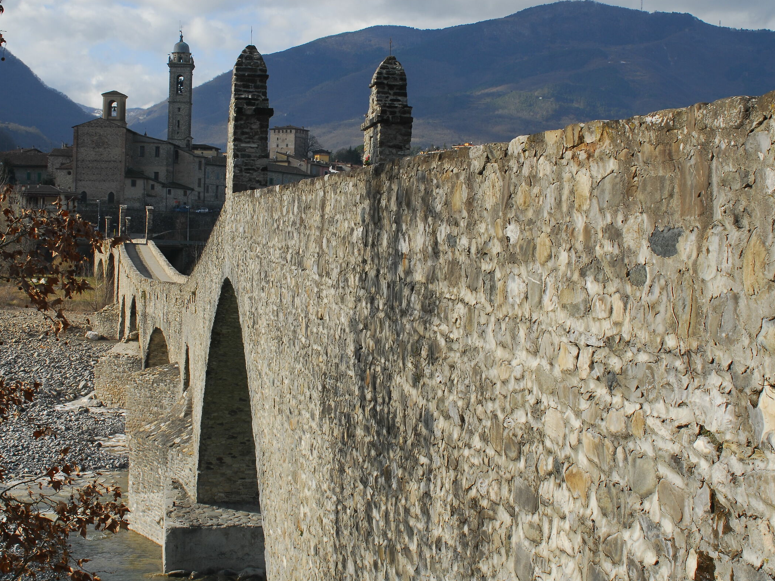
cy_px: 288
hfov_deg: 33.5
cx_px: 378
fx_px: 1288
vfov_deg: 25.4
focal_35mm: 58
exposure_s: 1/80
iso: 100
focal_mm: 35
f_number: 14
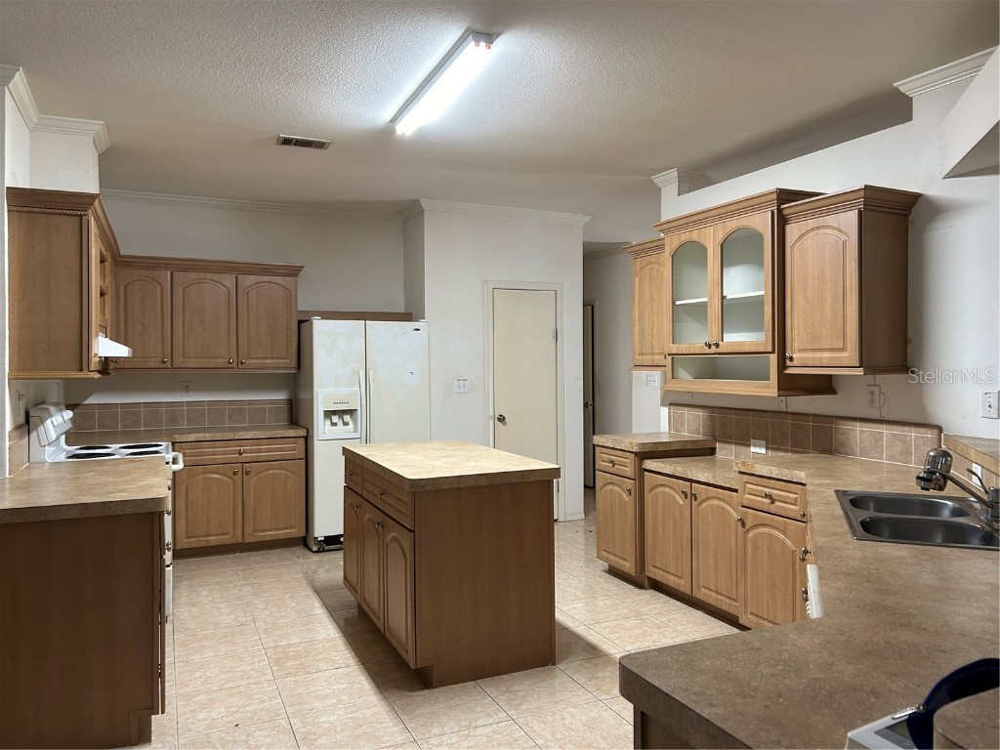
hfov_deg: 67.3
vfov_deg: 53.1
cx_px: 500
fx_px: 751
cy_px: 375
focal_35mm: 26
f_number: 1.5
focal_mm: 5.7
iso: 160
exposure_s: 1/60
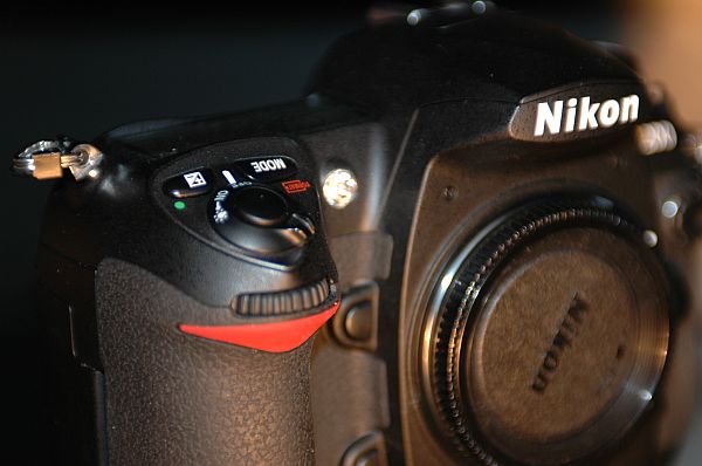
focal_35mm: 105
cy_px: 233
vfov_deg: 13.0
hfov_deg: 19.5
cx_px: 351
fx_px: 2044
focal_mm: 70
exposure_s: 1/50
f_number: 2.8
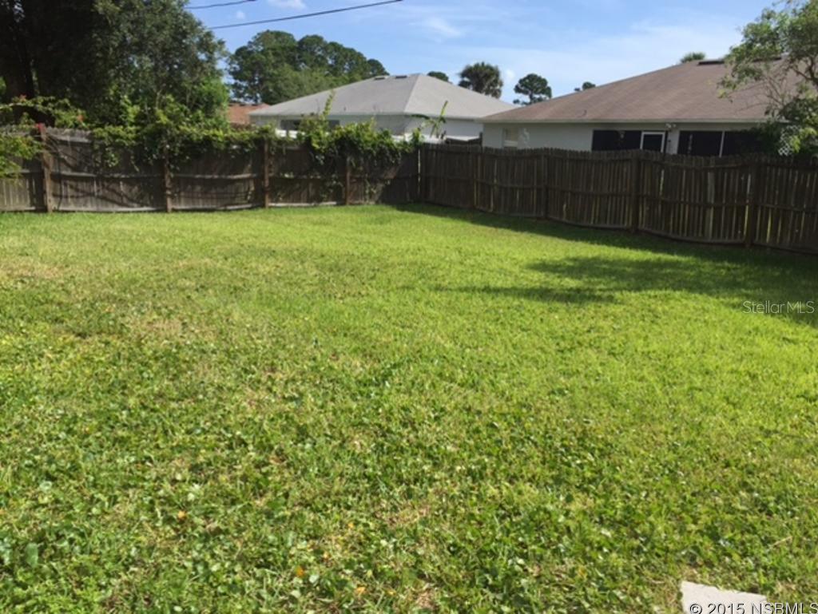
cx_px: 409
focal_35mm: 29
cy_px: 307
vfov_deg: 48.3
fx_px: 686
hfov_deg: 61.6
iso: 32
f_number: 2.2
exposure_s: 1/1647
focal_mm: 4.15
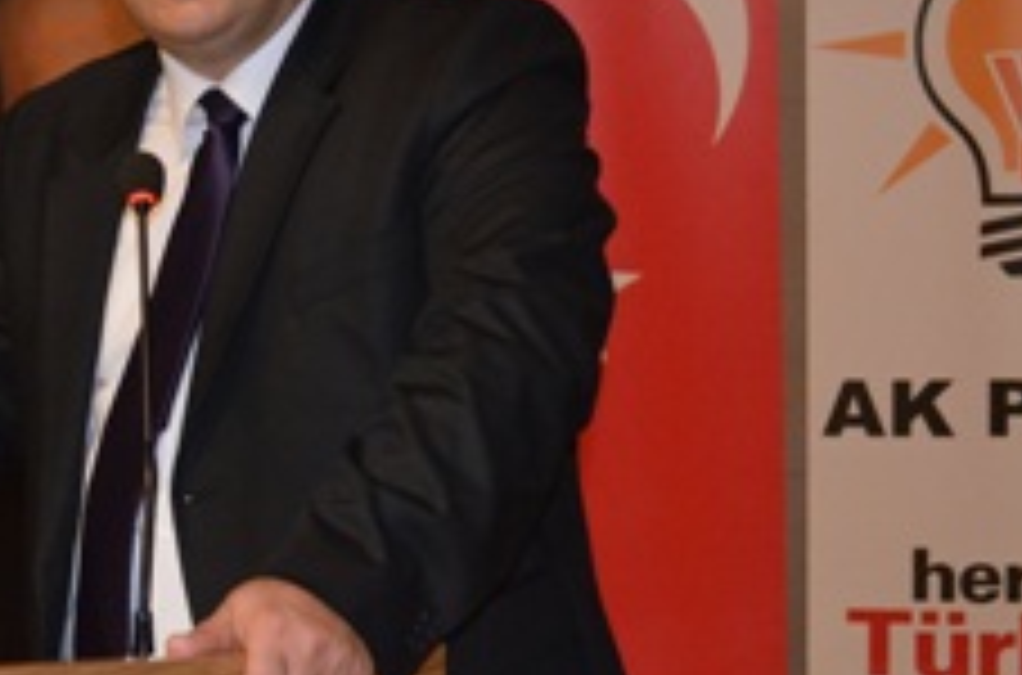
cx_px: 212
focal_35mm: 89
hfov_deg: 22.6
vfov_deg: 15.2
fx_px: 2520
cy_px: 178
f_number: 4.5
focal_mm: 30
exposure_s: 1/60
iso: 3200
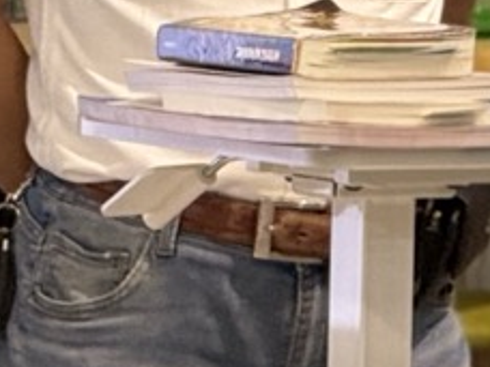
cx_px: -572
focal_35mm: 632
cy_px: -142
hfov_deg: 3.1
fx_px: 8946
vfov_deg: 2.4
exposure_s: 1/60
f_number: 2.8
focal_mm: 16.89
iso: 200
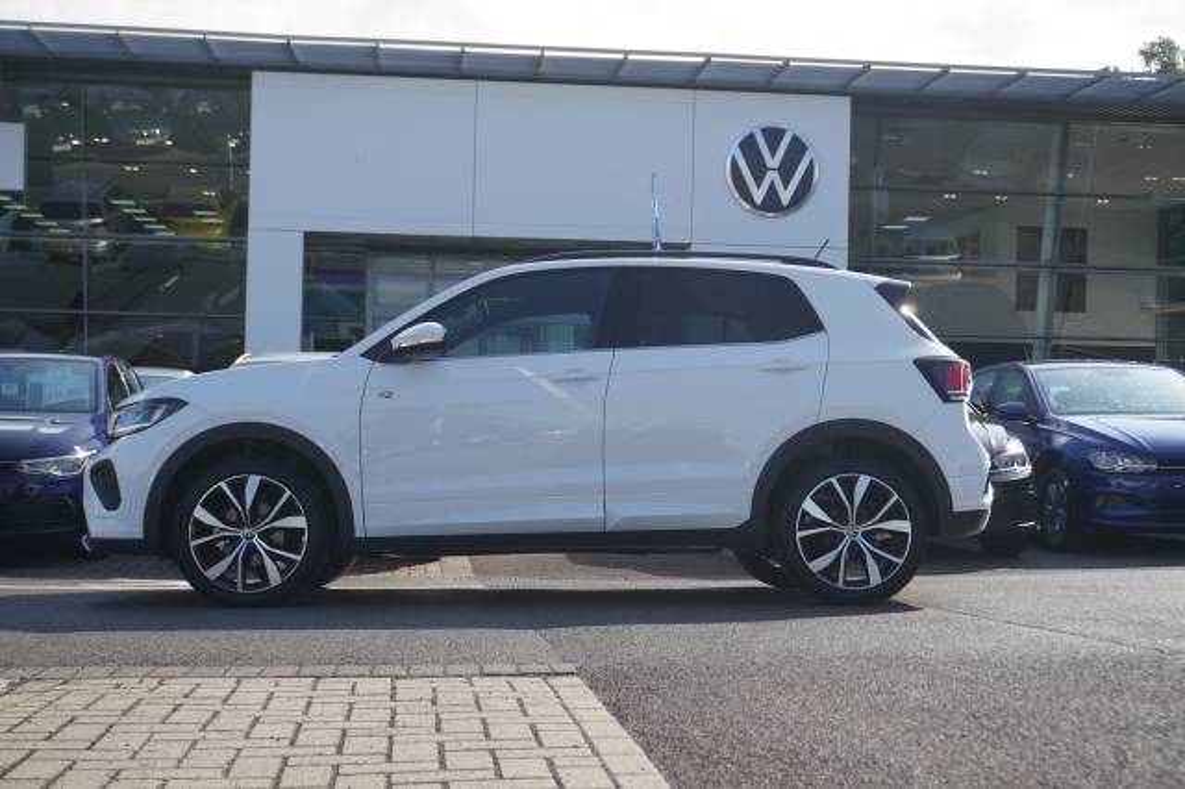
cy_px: 394
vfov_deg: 28.9
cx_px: 592
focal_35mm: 46
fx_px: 1530
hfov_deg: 42.3
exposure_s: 1/200
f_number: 5.6
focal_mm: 31
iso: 100
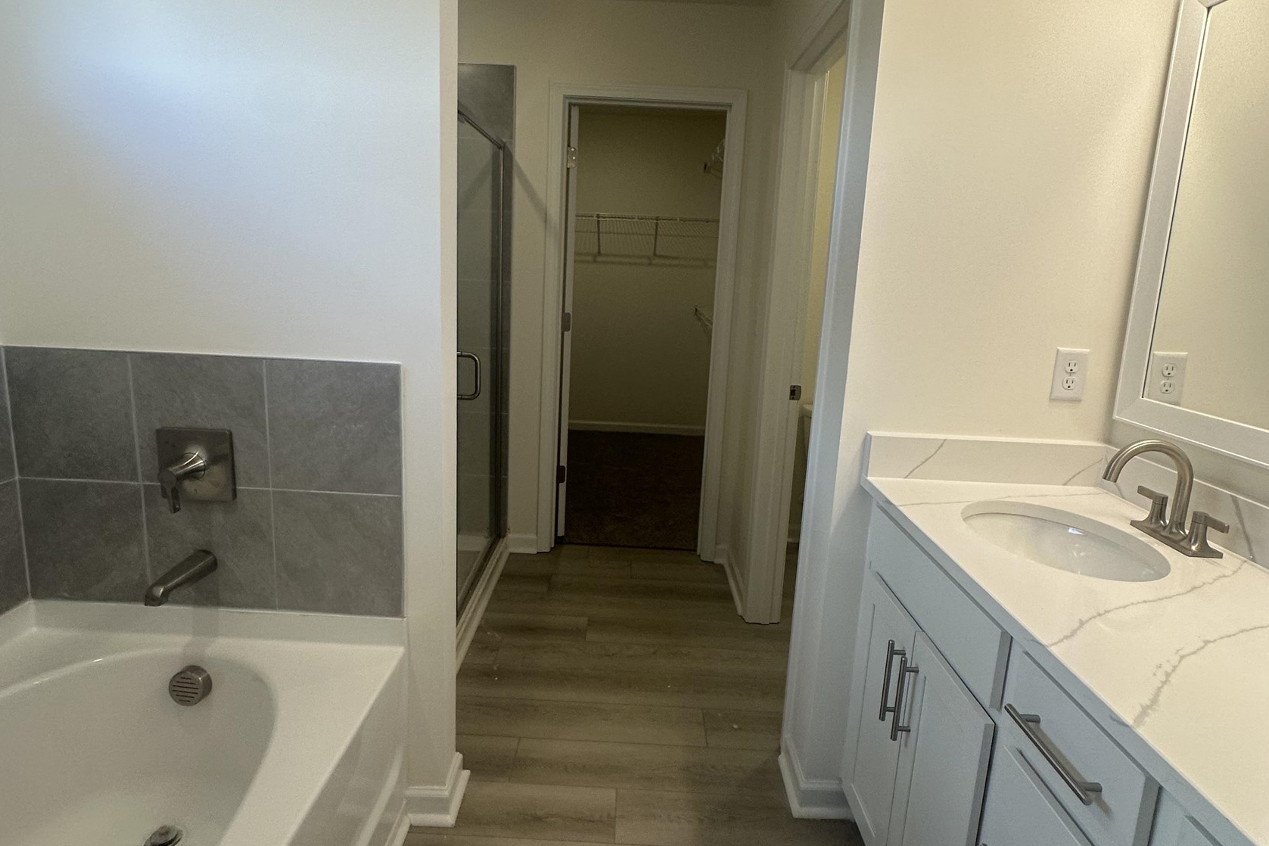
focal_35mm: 20
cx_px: 621
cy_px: 392
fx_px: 705
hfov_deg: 84.0
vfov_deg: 61.9
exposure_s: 1/120
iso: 100
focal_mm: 2.22
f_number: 2.2
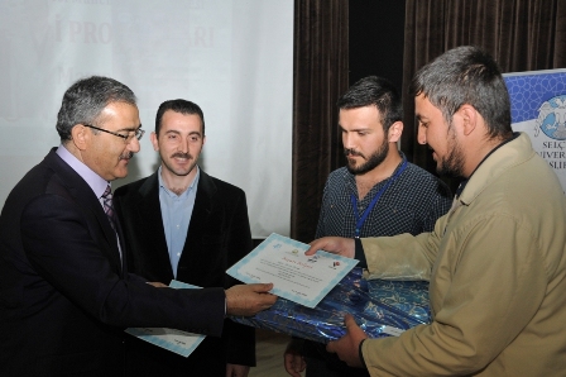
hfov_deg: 41.1
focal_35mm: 48
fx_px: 754
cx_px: 283
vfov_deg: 28.0
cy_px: 188
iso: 500
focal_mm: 32
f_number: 5.6
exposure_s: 1/60
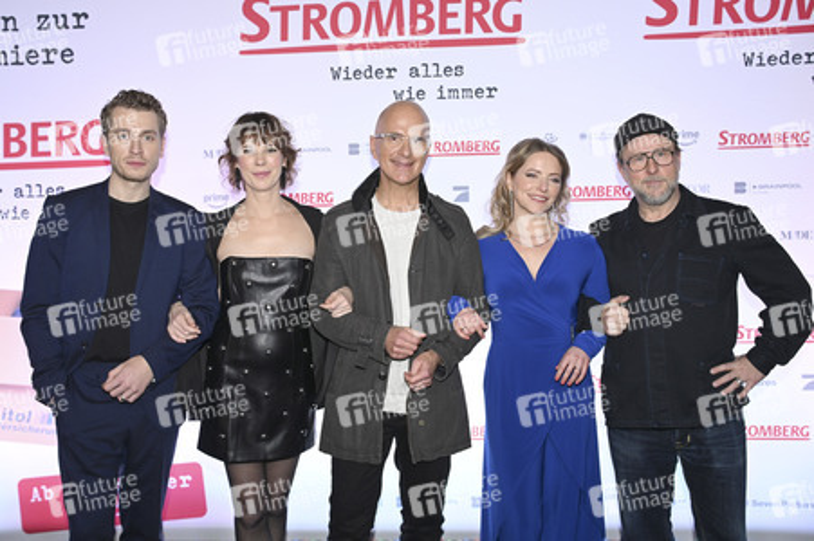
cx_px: 407
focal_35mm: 37
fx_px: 836
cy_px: 270
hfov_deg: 51.9
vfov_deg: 35.9
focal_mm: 37
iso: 1600
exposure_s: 1/200
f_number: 4
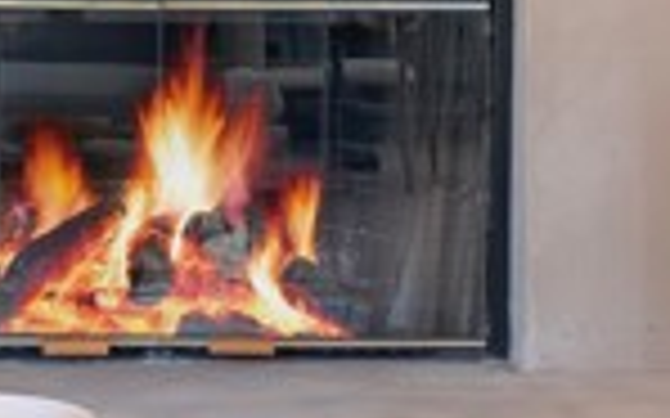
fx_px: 2482
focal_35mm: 136
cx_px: -36
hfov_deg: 15.0
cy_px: -56
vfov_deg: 9.5
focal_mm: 31
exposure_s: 1/4
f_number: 10
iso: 400
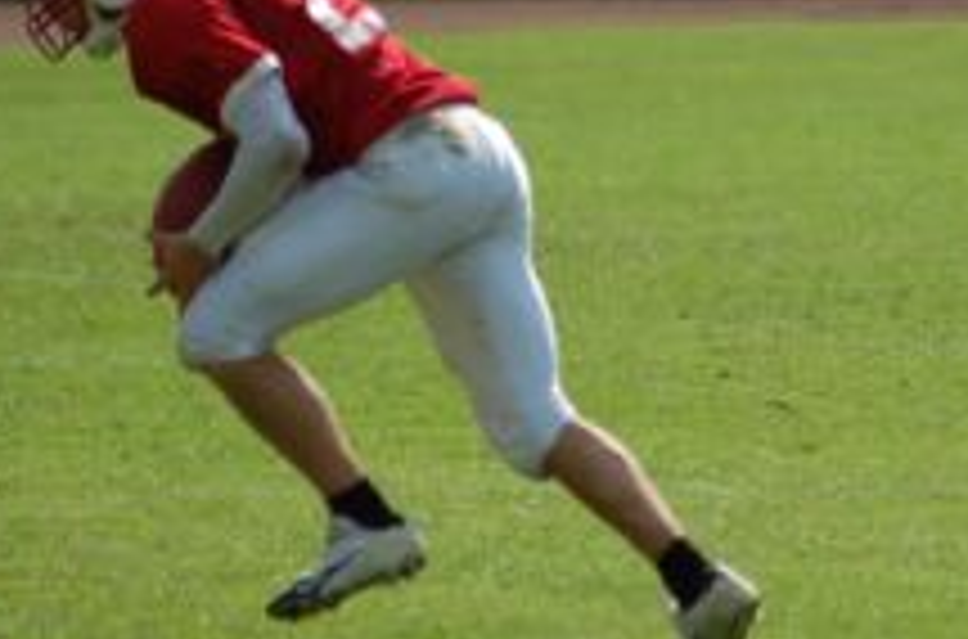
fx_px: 14397
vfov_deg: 2.5
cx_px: 741
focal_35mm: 537
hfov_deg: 3.8
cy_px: 238
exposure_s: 1/1250
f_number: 5
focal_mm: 170
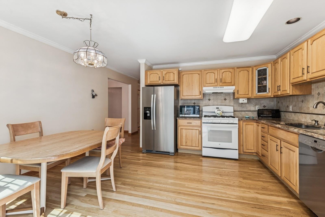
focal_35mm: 16
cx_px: 162
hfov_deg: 96.7
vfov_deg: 73.8
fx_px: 144
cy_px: 108
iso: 200
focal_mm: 16
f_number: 9
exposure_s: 1/10
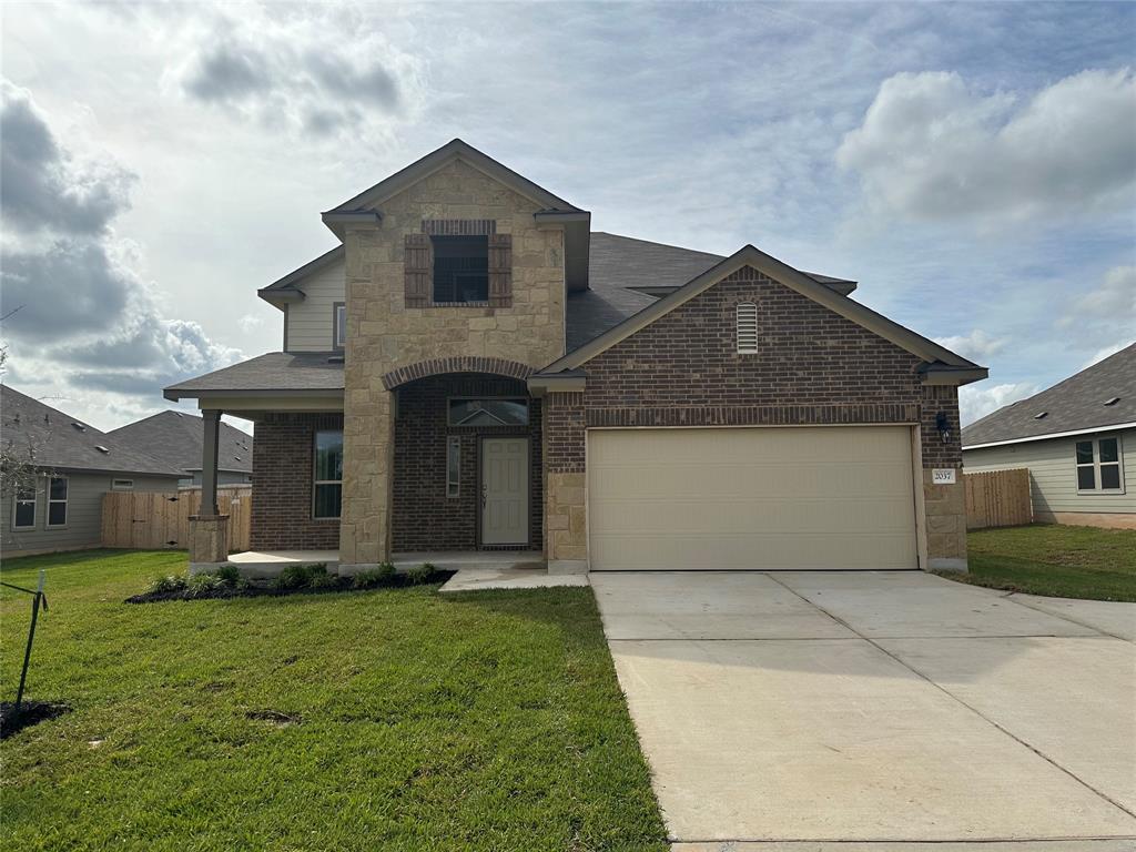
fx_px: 788
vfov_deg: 56.8
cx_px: 568
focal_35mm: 24
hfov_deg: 71.6
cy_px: 426
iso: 80
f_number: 1.78
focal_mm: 6.86
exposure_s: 1/8197
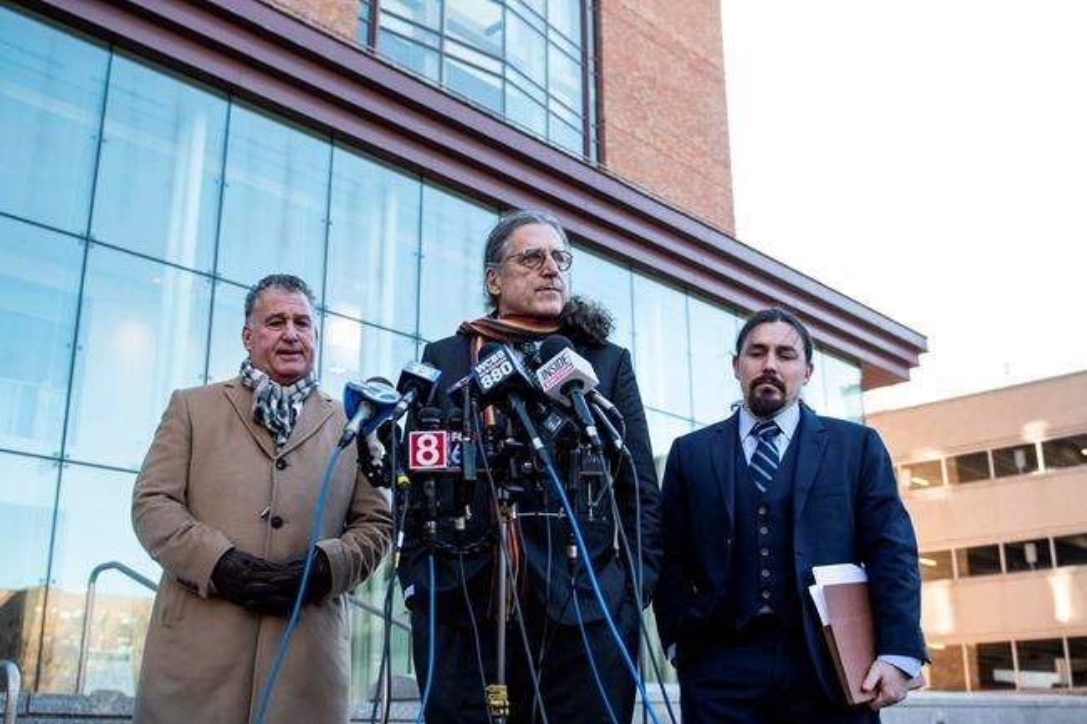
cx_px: 544
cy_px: 362
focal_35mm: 39
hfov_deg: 49.6
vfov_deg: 34.2
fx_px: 1177
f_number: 2.8
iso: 250
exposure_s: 1/800
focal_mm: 26
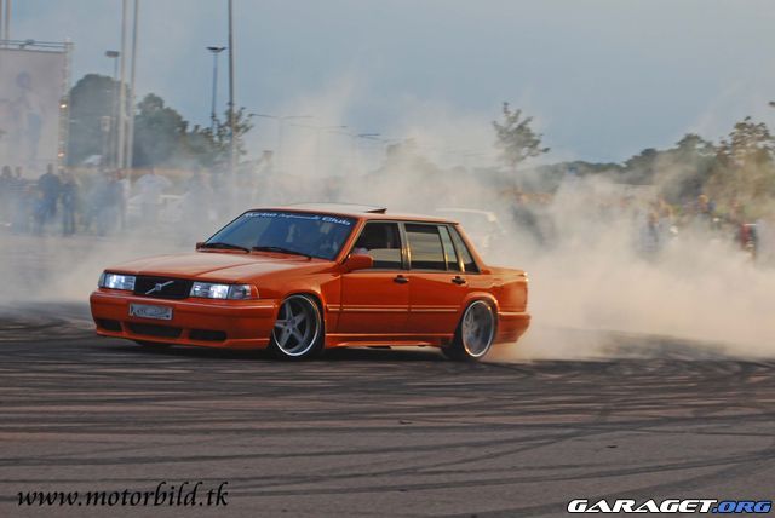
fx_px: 1778
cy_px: 259
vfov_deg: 16.6
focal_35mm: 82
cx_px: 388
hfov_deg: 24.6
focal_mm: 55
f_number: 6.3
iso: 100
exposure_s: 1/160
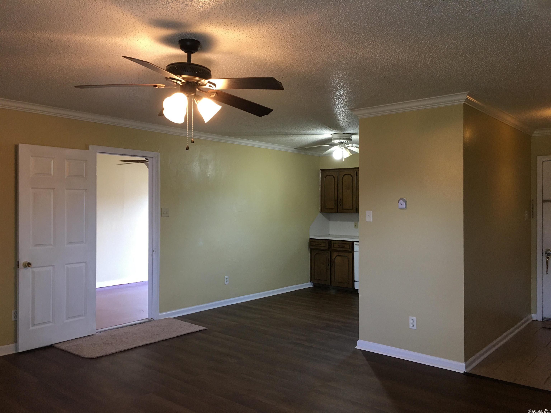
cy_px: 206
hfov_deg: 61.7
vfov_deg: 48.2
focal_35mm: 29
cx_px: 276
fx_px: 462
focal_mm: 4.15
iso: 50
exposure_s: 1/15
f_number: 2.2
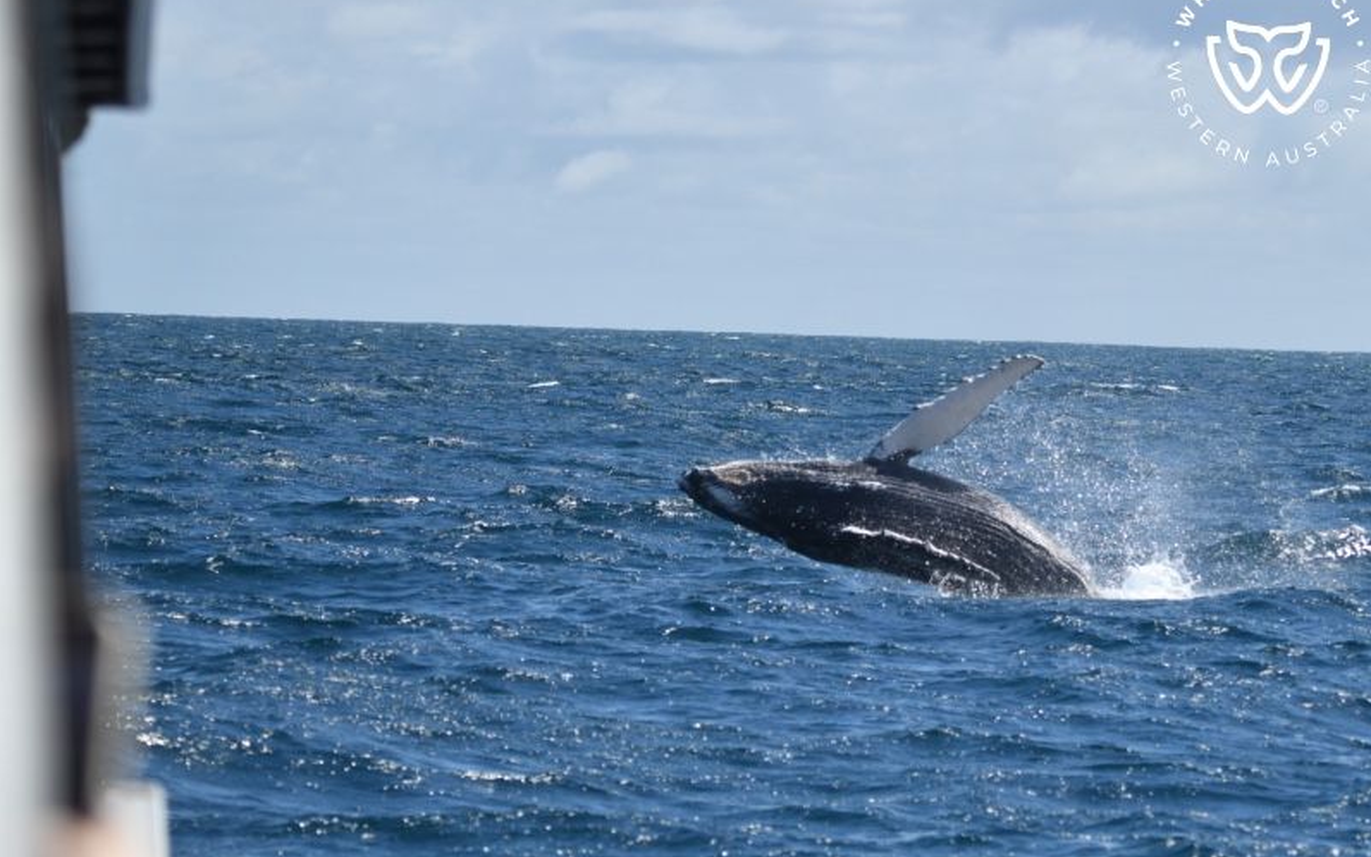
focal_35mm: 225
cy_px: 410
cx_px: 686
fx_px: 8406
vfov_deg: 5.8
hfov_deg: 9.3
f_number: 5.6
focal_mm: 220
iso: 800
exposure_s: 1/8000
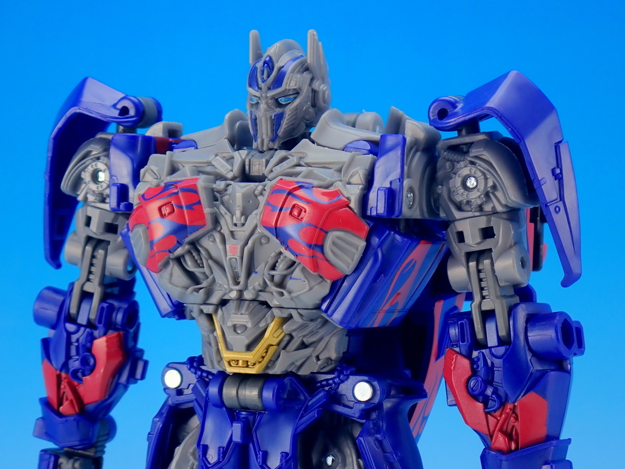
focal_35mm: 100
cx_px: 312
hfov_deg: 19.6
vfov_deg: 14.8
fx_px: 1806
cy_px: 234
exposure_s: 1/10
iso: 100
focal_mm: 18
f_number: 4.9
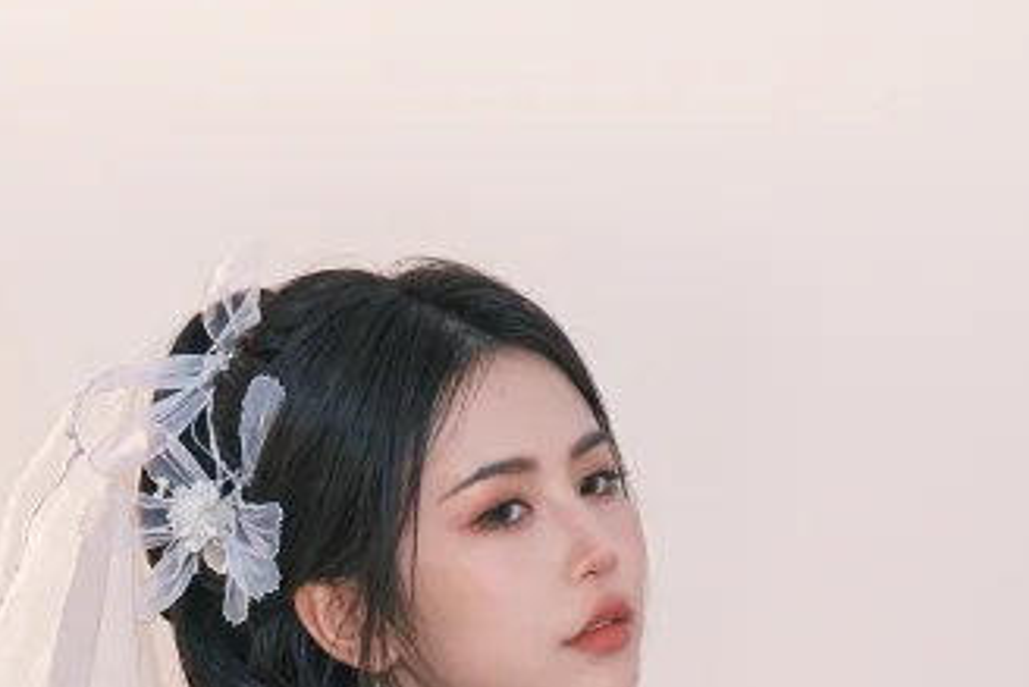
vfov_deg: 3.3
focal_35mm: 415
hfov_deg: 5.0
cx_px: 251
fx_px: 11867
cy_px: 1227
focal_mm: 56
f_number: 6.4
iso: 500
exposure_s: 1/500
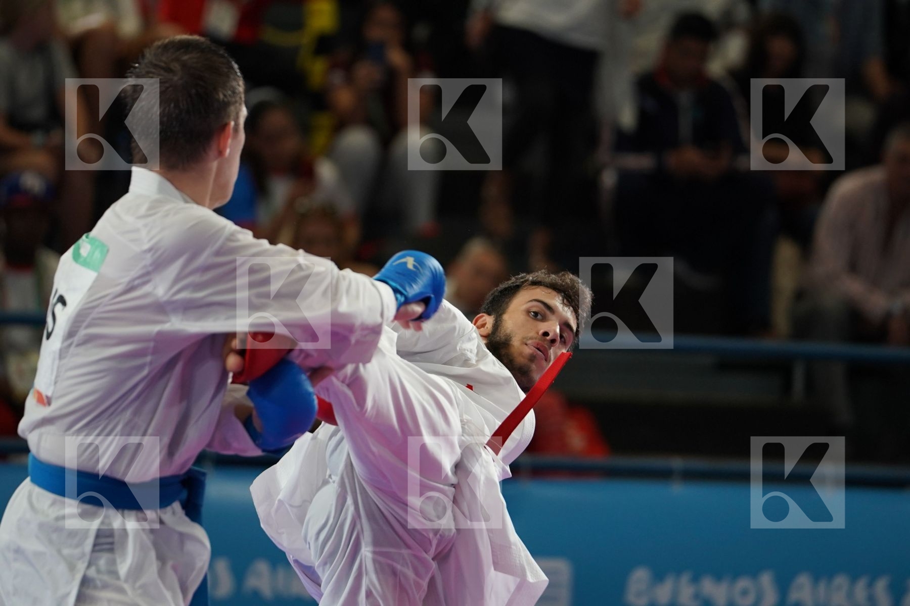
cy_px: 303
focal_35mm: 300
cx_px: 455
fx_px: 7583
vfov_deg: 4.6
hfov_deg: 6.9
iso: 1000
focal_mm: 200
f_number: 2.8
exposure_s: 1/1000
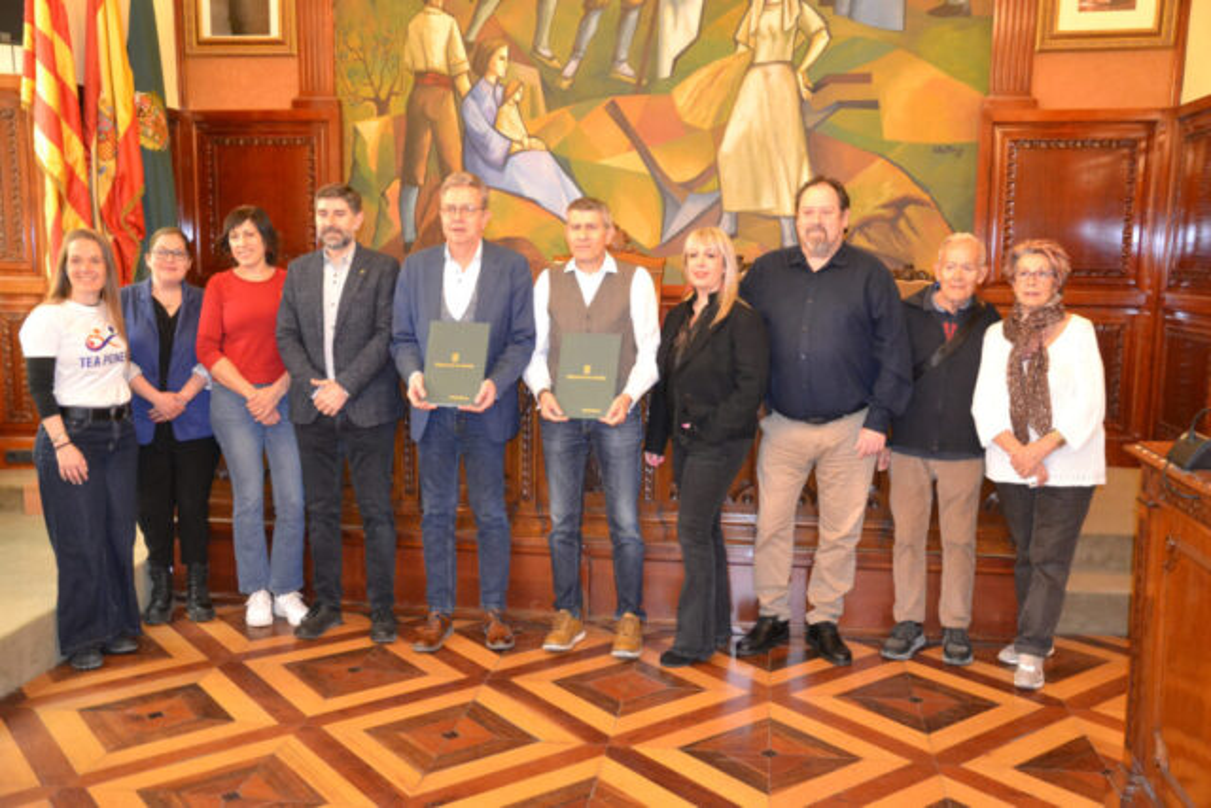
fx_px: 1110
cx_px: 606
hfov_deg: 57.2
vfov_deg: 40.0
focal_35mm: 33
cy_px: 404
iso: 2800
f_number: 3.8
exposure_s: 1/60
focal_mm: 22
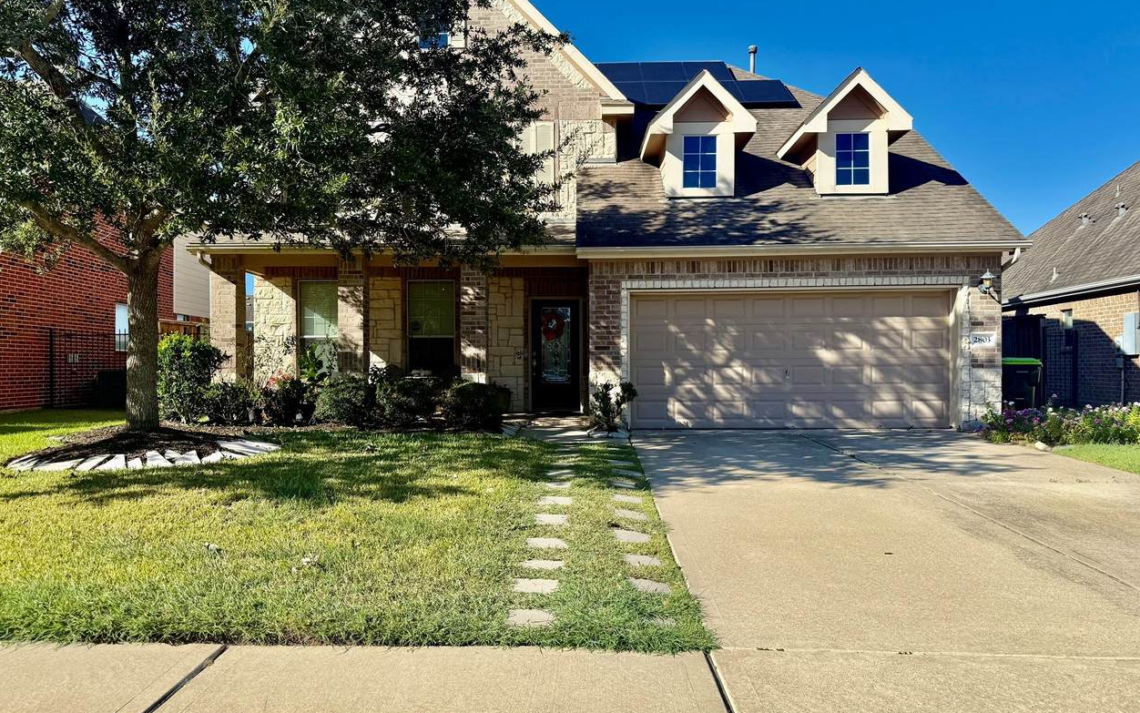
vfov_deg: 47.6
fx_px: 808
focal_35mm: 26
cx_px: 572
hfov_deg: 70.4
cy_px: 359
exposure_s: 1/3584
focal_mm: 6.76
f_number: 1.78
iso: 80
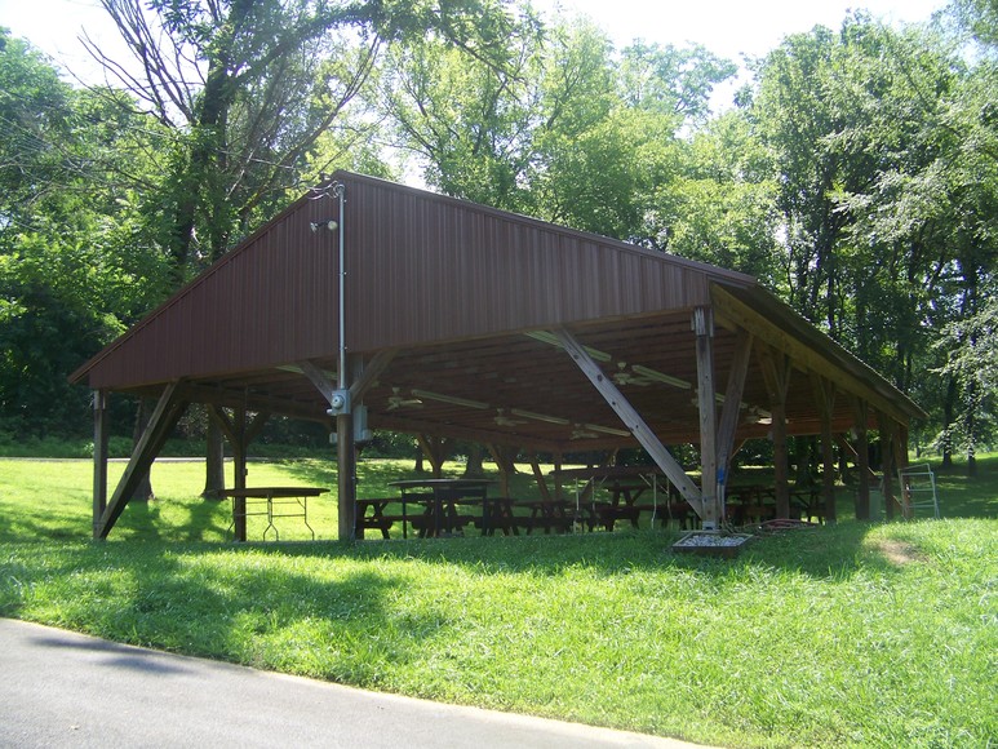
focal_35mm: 36
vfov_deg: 39.7
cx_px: 499
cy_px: 374
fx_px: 1038
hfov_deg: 51.3
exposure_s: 1/250
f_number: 2.8
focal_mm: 5.85
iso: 64
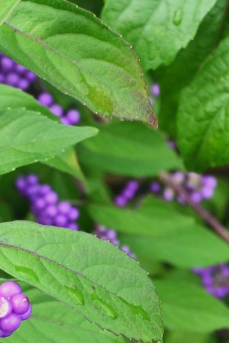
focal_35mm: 130
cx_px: -71
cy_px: 462
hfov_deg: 10.3
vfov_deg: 15.0
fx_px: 1240
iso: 400
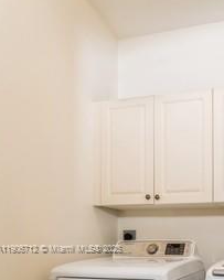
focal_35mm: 32
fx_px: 268
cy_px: 249
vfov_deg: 49.5
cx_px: 215
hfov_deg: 40.6
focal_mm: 14.6
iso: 160
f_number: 8
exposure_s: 1/13
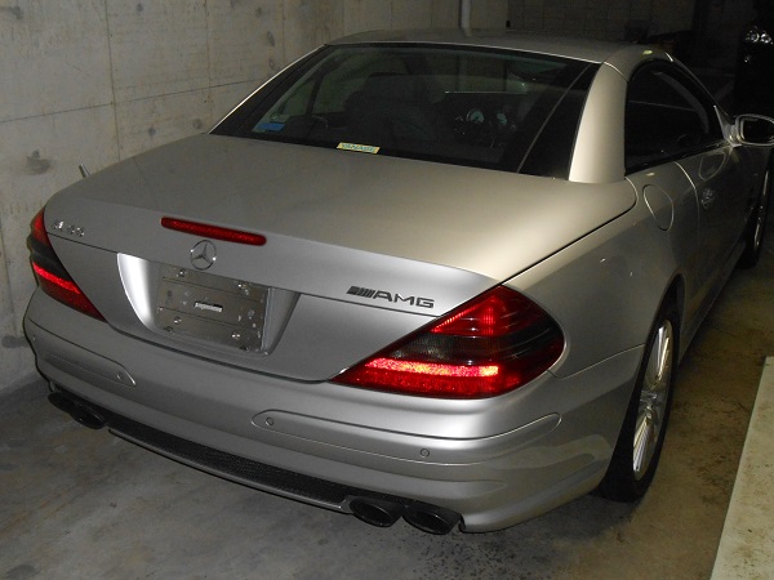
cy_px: 290
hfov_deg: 49.0
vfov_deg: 37.7
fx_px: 850
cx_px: 387
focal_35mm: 38
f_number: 4.2
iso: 400
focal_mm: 6.8
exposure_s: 1/30
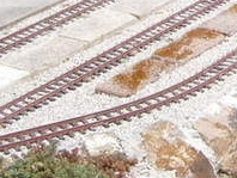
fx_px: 960
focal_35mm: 140
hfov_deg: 13.6
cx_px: 291
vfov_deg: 10.5
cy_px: -31
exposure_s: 1/250
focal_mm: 4.7
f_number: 2.8
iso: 80
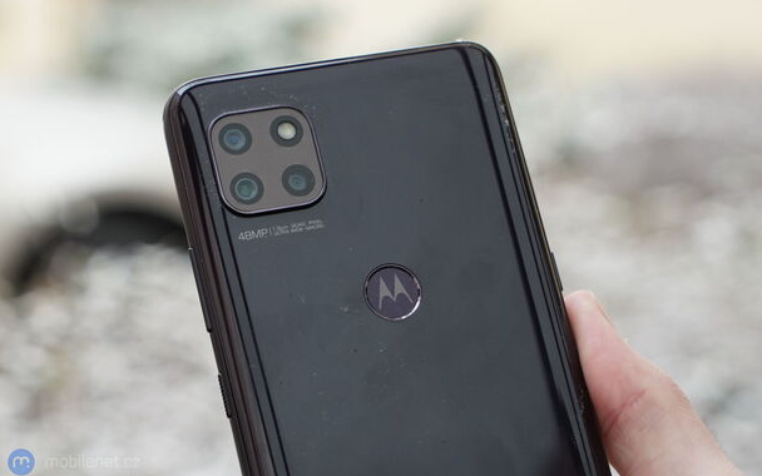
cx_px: 382
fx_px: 1495
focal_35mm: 72
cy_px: 230
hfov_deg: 28.6
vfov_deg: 18.1
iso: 2000
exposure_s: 1/200
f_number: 6.3
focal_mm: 70
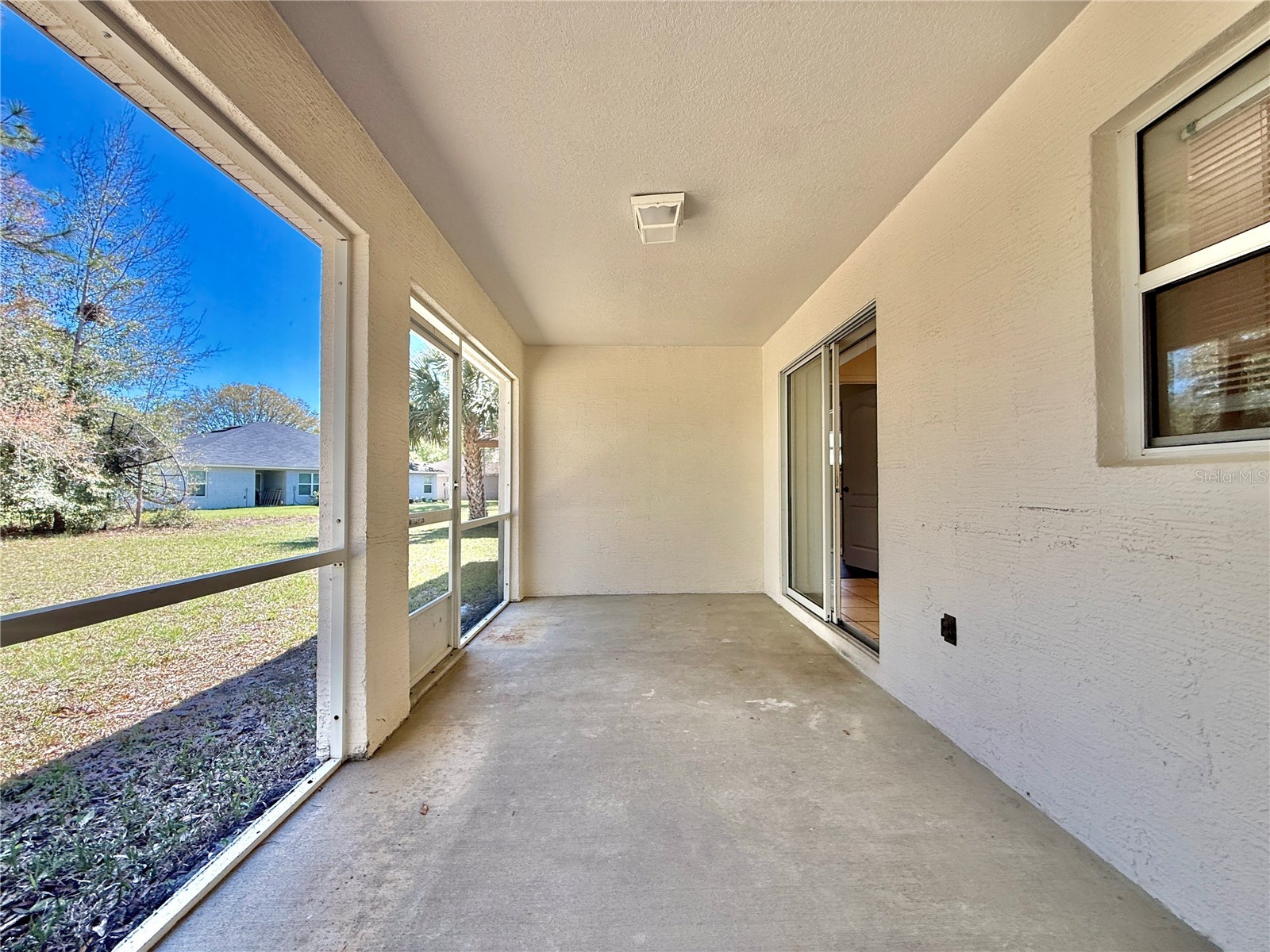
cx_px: 635
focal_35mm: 14
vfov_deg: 85.7
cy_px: 476
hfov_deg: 102.1
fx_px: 514
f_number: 2.2
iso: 64
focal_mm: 2.22
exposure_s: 1/167
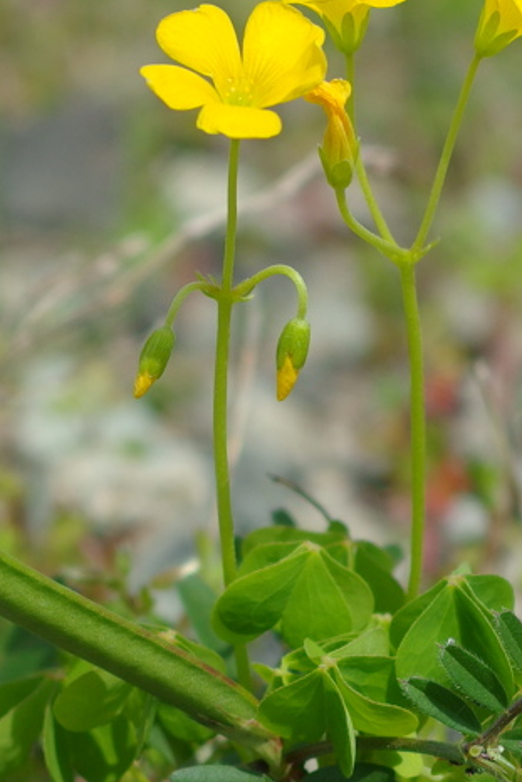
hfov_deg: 5.4
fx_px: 5563
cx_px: 317
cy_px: 191
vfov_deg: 8.0
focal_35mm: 256
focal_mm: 24
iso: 100
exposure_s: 1/320
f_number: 2.8
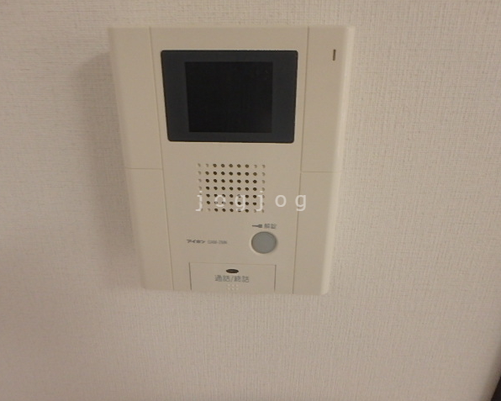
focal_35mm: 22
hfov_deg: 75.0
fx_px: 326
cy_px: 201
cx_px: 253
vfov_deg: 63.1
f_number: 3.5
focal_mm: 3.7
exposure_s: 1/30
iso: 500
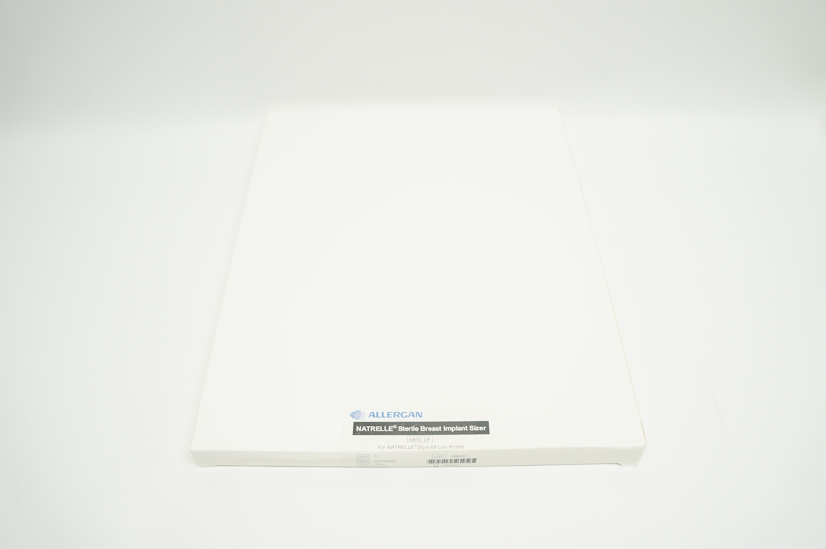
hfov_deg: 67.4
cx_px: 413
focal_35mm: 27
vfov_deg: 47.8
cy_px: 274
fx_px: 619
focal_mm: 18
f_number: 5
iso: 400
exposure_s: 1/100
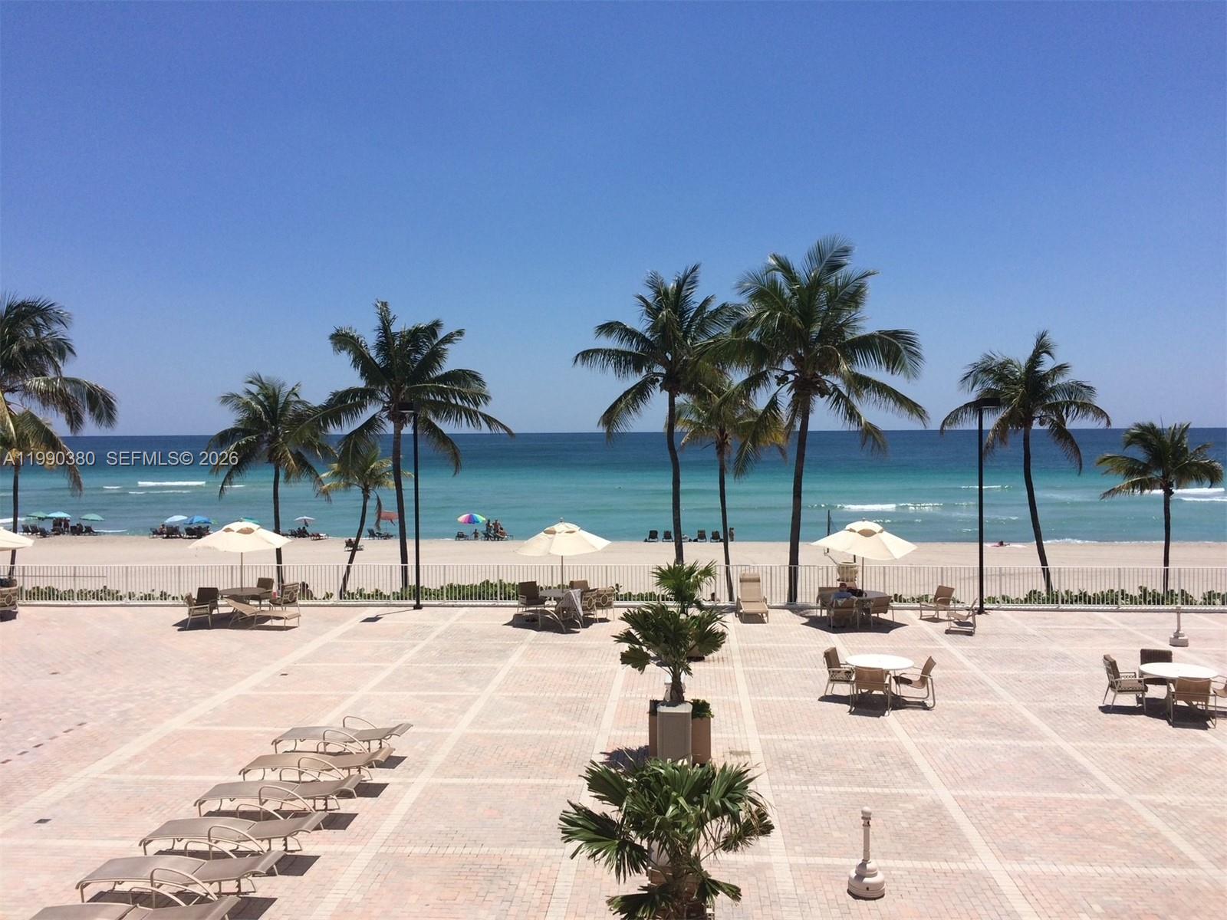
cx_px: 614
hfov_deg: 61.7
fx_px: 1028
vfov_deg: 48.2
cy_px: 460
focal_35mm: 29
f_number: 2.2
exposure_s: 1/4566
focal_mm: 4.15
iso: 32
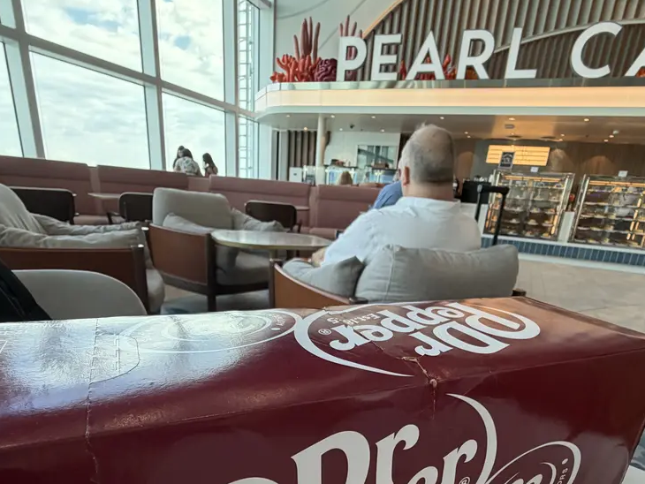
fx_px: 429
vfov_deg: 56.2
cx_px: 336
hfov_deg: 73.9
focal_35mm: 23
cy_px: 359
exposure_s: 1/117
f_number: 2.2
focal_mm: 2.22
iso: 80
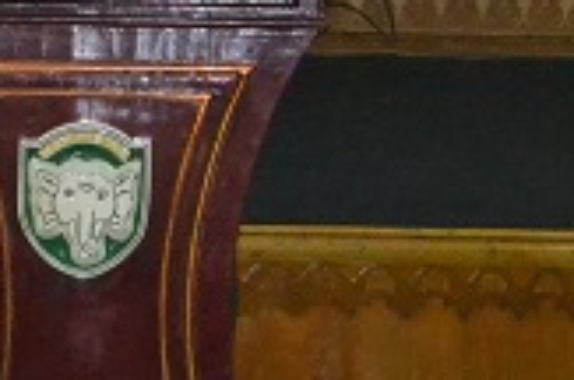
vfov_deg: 4.6
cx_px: -21
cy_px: -303
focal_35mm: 295
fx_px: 4694
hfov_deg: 7.0
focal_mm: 32
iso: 3200
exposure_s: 1/60
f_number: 4.8
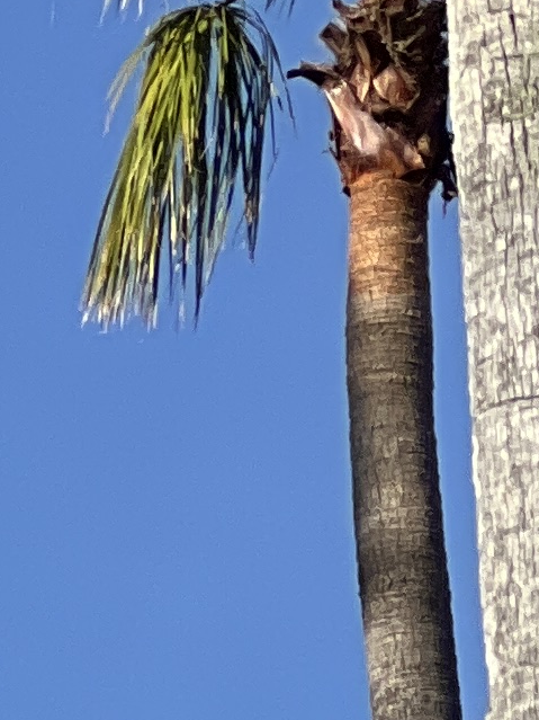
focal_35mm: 486
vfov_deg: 4.0
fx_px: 10093
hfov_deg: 3.0
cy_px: 1251
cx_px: -953
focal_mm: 9
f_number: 2.8
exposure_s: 1/861
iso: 32
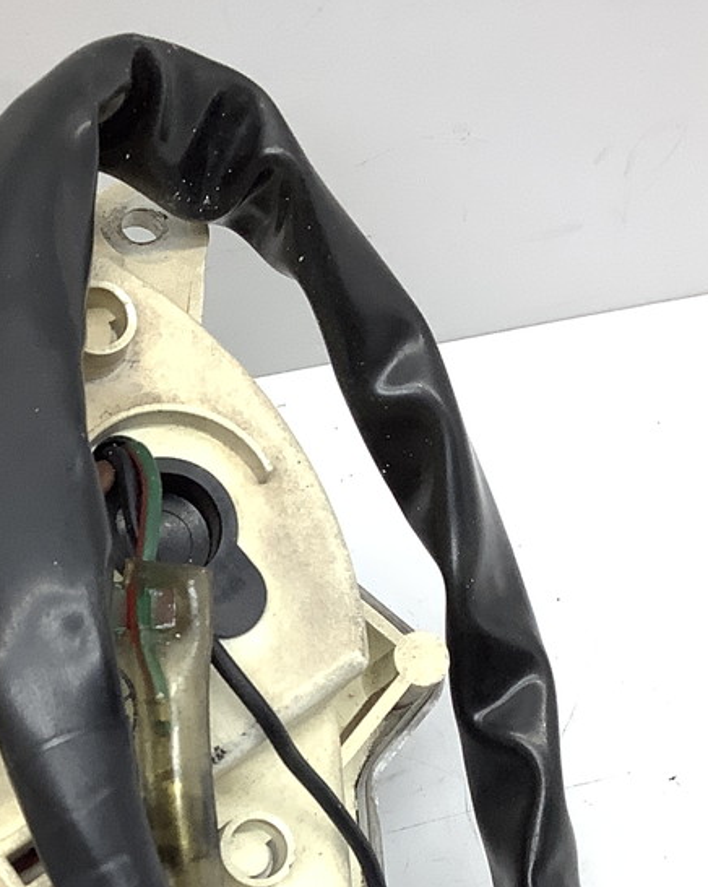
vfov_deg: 26.0
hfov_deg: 21.1
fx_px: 1862
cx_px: 65
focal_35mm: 71
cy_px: 772
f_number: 2.4
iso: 80
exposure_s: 1/120
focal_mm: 3.3
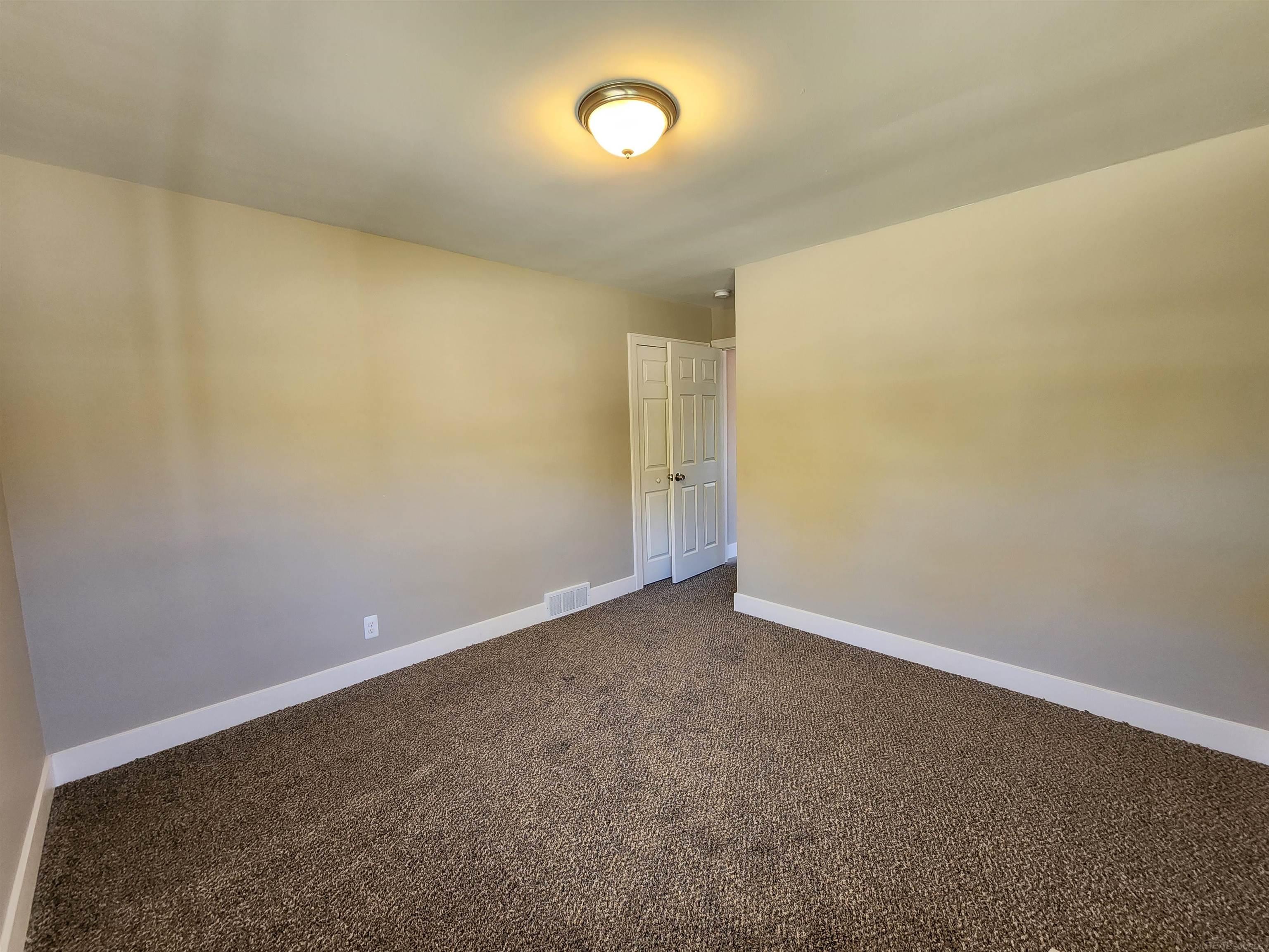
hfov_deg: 106.2
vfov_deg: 89.9
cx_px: 634
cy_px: 476
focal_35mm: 13
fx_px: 477
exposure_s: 1/60
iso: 250
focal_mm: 2.2
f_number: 2.2
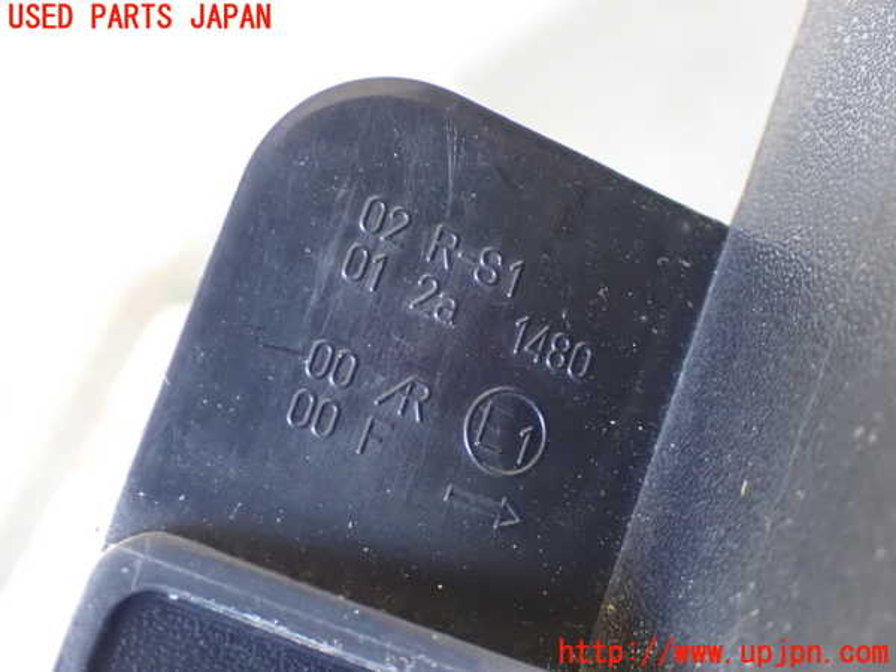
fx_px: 1838
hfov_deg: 27.4
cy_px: 336
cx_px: 448
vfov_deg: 20.7
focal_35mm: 71
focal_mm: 12.73
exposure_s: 1/50
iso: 1600
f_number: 3.9
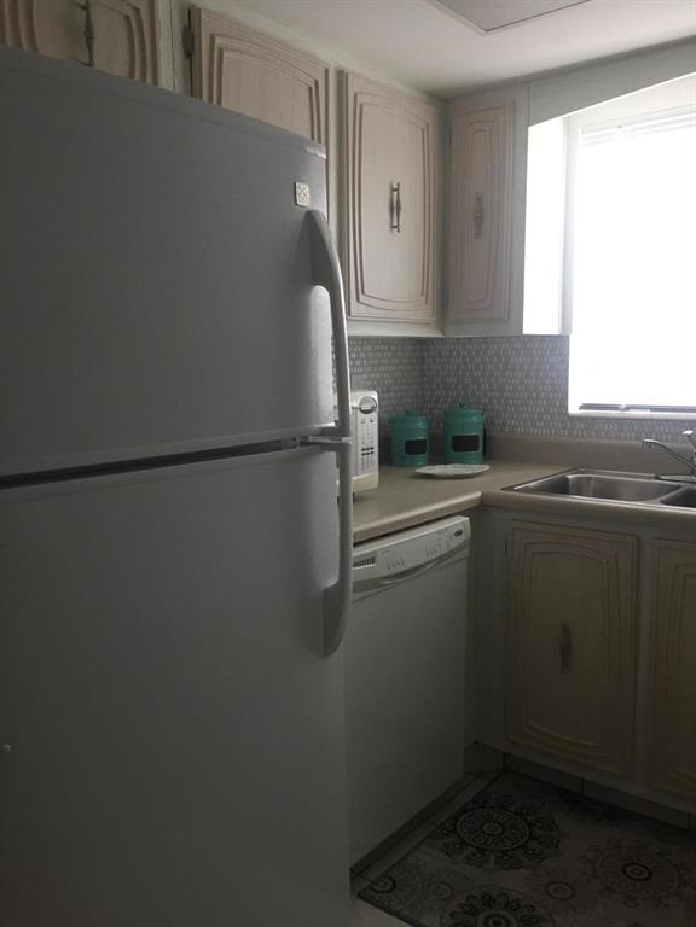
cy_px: 464
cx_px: 348
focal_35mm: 29
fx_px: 777
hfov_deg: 48.2
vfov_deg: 61.7
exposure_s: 1/30
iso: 50
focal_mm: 4.15
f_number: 2.2
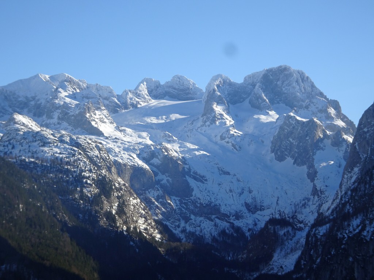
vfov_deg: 14.5
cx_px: 187
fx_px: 1102
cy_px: 140
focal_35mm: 102
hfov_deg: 19.3
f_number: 5
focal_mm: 17.49
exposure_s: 1/400
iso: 80
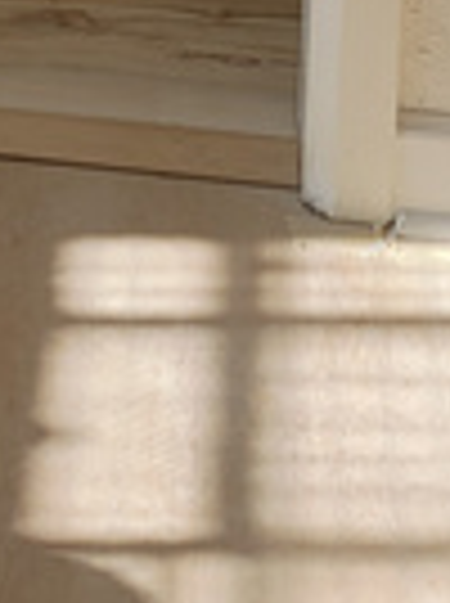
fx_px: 2400
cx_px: -63
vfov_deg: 11.5
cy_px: -896
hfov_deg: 10.6
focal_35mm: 138
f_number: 1.8
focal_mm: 6.7
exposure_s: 1/299
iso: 16
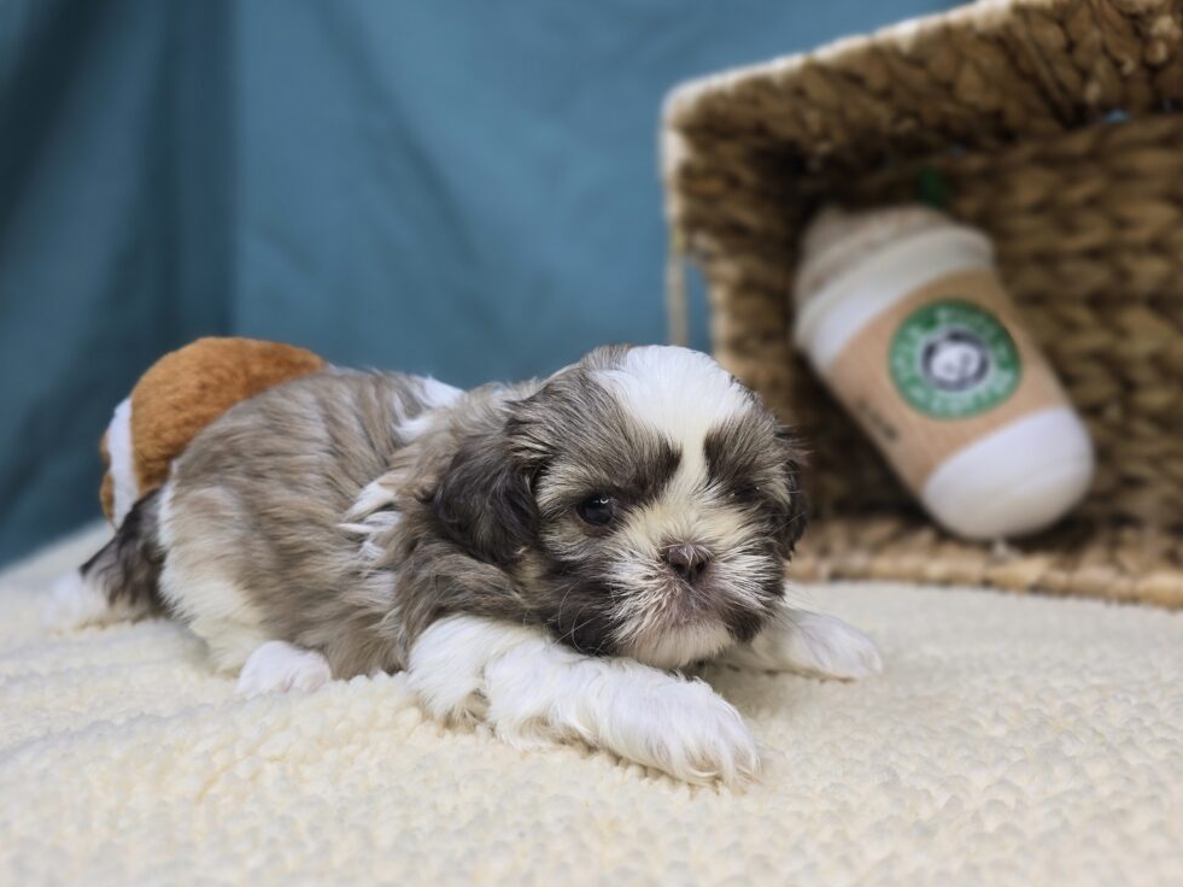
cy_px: 456
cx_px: 580
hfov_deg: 71.6
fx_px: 820
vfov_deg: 56.8
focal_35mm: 24
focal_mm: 6.3
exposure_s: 1/120
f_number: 1.7
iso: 50
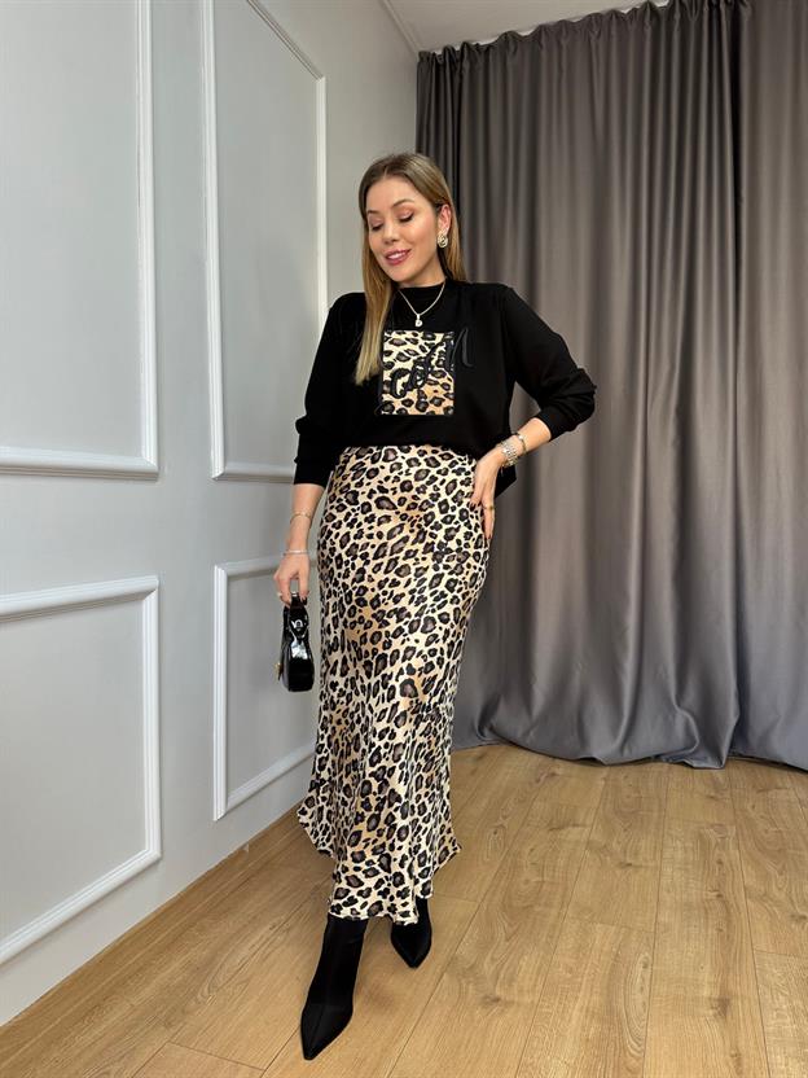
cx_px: 404
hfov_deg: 56.8
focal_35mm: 24
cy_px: 539
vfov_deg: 71.6
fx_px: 747
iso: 125
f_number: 1.78
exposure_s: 1/121
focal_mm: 6.86
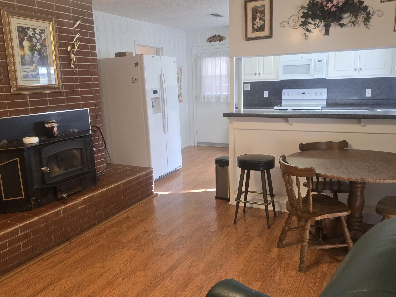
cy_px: 158
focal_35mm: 30
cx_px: 190
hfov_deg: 59.9
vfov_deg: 46.8
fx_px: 343
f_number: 1.7
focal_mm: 6.3
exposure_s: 1/120
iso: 500
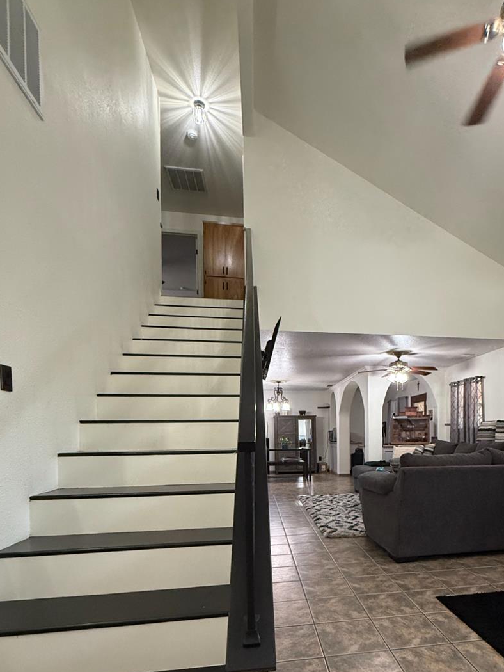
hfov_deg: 64.7
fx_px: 388
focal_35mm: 20
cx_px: 325
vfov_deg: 79.3
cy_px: 442
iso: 400
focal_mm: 2.22
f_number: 2.2
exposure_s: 1/60
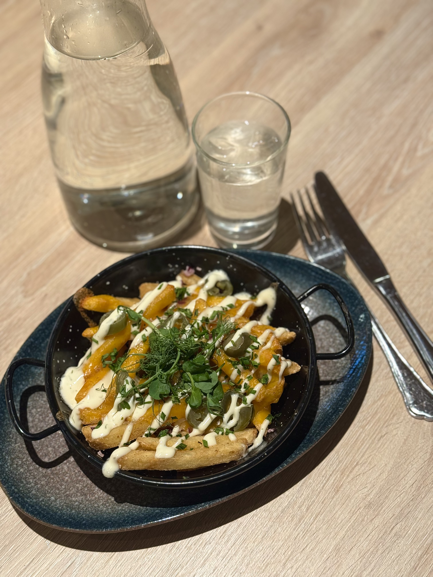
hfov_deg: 30.3
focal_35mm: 48
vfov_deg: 39.7
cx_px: 216
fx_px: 801
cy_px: 288
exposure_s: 1/50
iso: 200
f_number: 1.78
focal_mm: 6.76
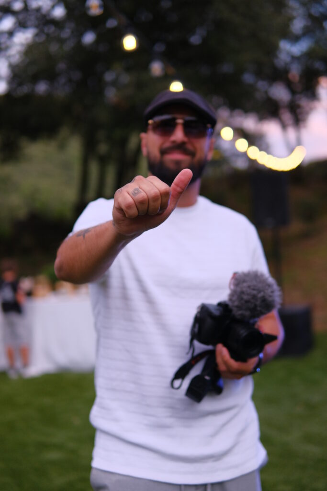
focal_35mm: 45
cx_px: 164
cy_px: 246
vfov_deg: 43.6
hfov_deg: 29.9
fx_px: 613
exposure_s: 1/600
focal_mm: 30
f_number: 1.4
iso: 640
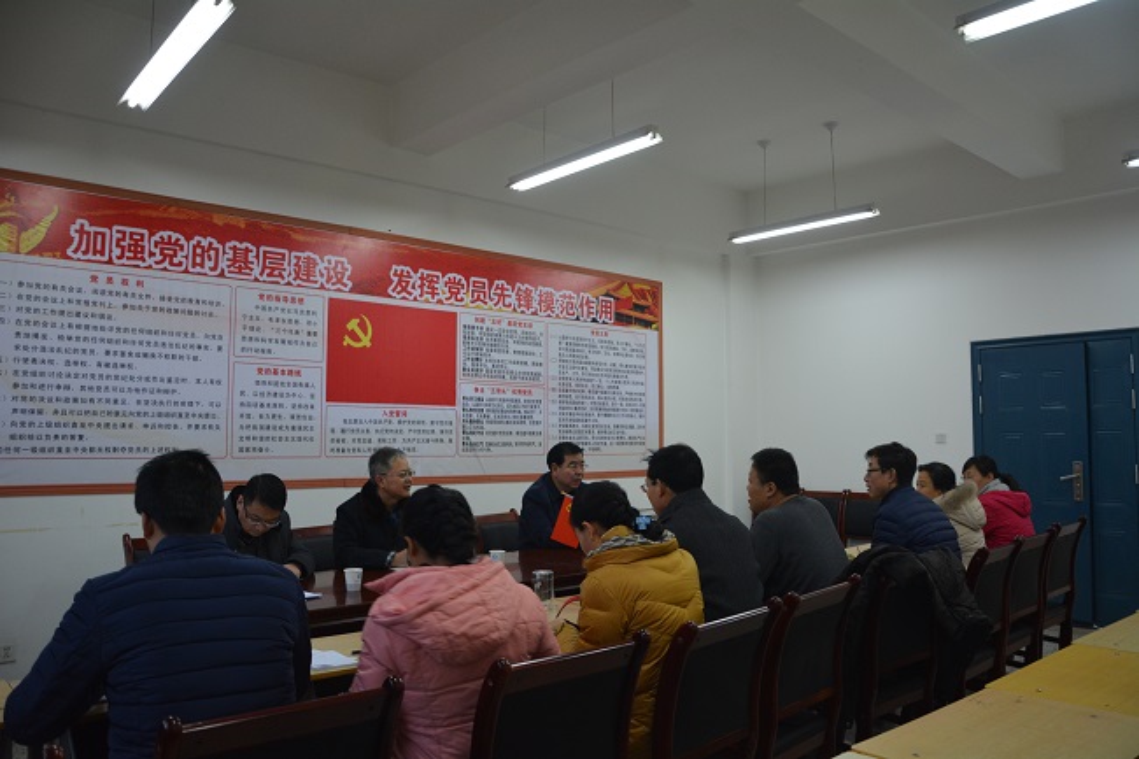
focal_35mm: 27
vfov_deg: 47.9
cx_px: 570
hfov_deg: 67.4
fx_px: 854
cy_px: 380
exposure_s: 1/60
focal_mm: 18
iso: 800
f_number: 4
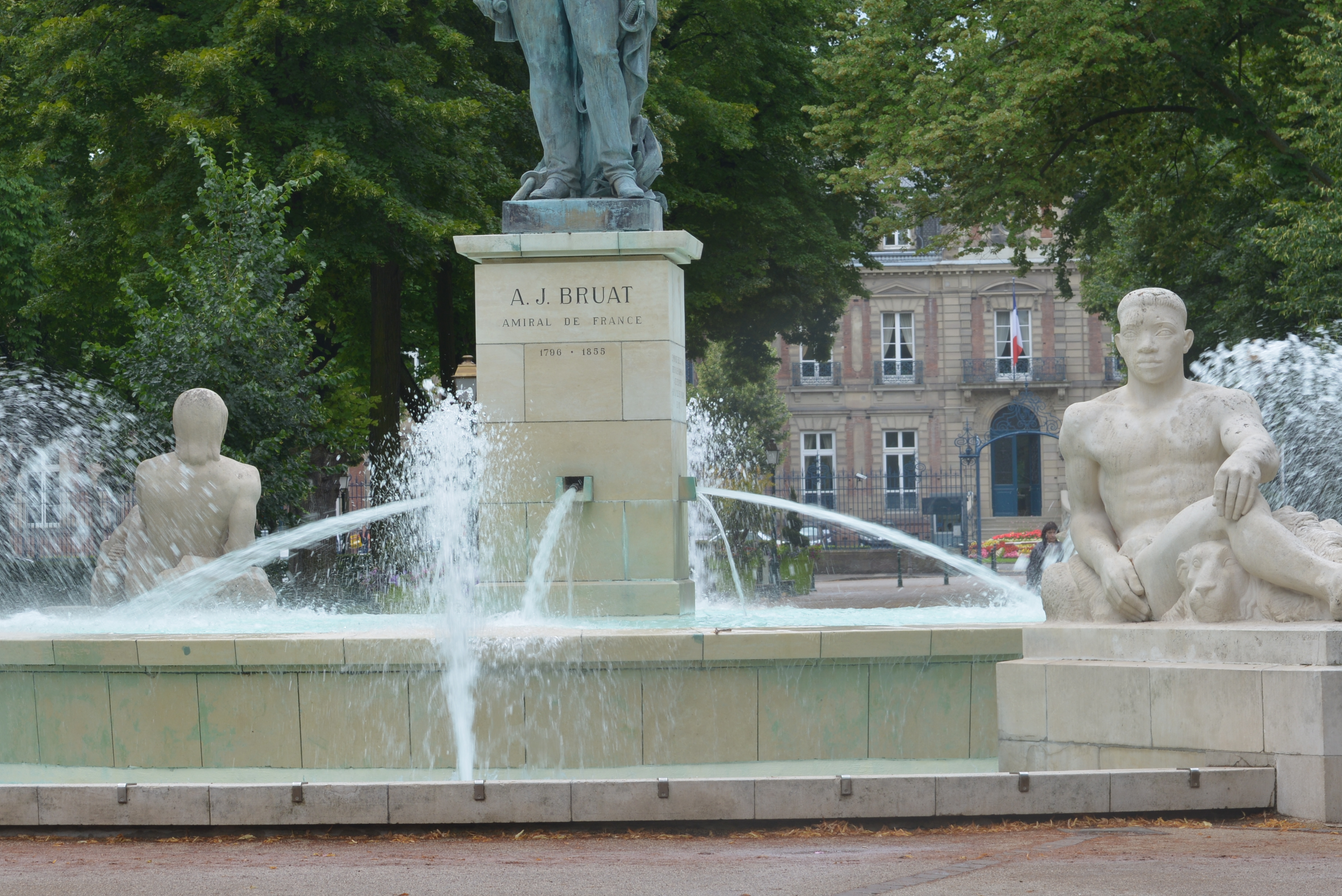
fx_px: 5220
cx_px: 481
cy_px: 233
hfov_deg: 14.6
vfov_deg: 9.8
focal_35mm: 140
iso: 100
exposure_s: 1/60
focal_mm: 70
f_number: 8
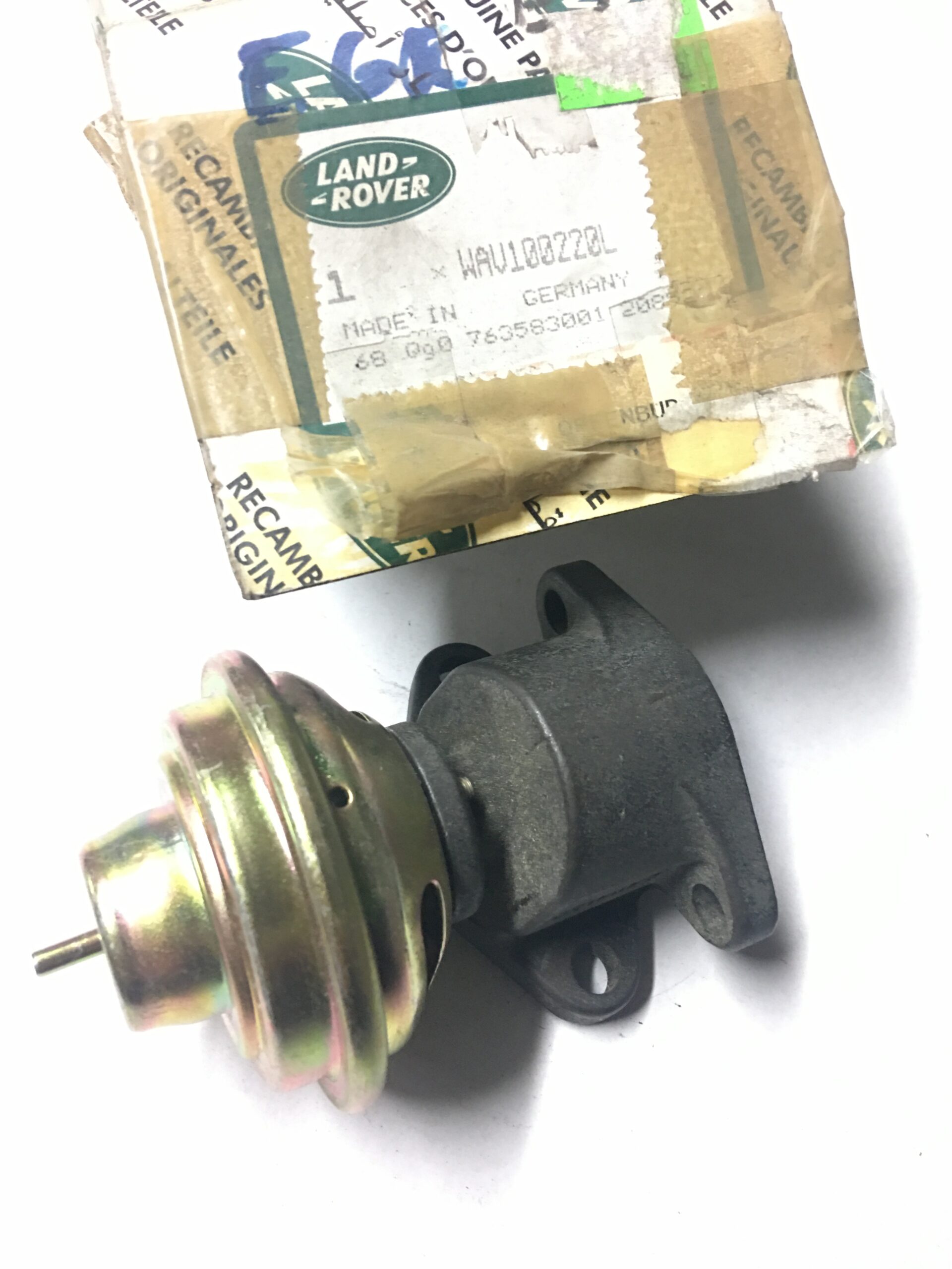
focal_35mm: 29
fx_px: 1063
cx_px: 476
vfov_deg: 61.7
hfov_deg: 48.2
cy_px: 634
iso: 80
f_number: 2.2
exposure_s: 1/10
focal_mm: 4.15
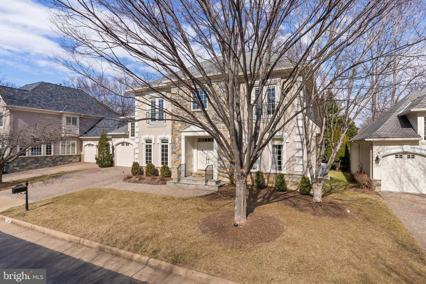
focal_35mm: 18
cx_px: 213
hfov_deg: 88.4
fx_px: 219
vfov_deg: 66.0
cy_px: 142
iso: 125
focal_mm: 18.5
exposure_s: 1/400
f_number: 8
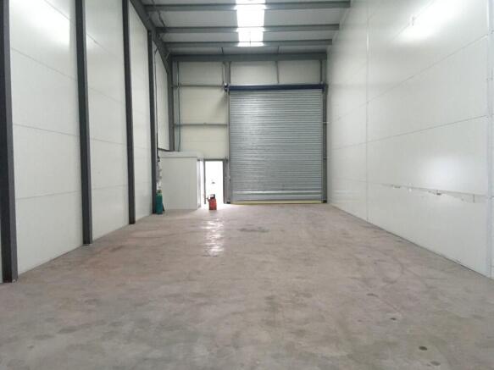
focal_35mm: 29
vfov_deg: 48.2
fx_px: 414
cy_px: 185
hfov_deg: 61.7
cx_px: 247
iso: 200
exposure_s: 1/33
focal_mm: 4.15
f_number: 2.2
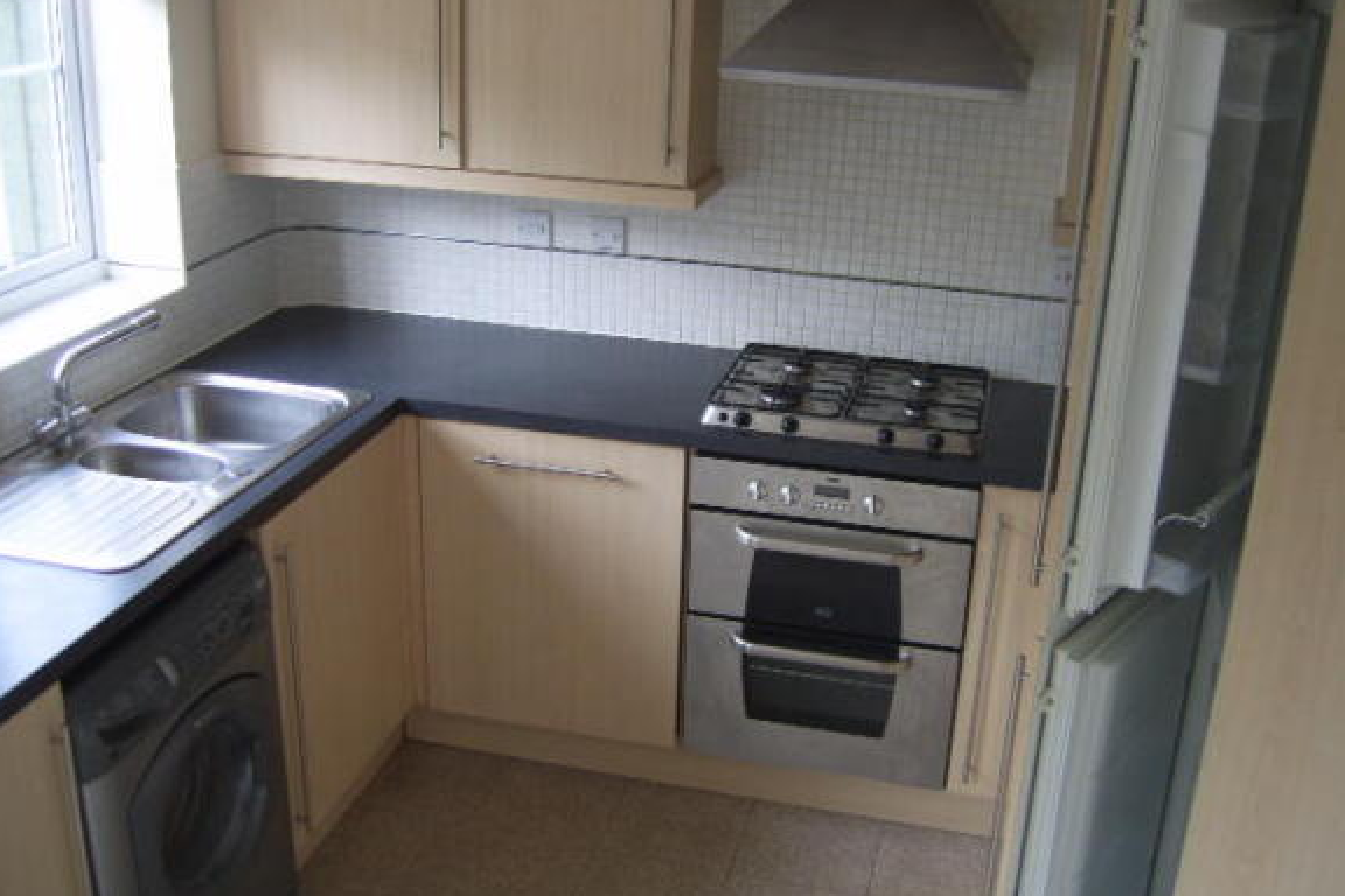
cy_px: 444
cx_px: 669
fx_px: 1494
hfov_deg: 48.5
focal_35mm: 40
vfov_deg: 33.4
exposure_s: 1/40
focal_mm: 7.8
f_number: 2.8
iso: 50
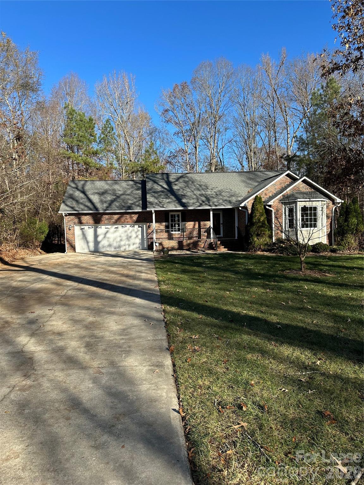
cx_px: 182
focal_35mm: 24
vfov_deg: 71.6
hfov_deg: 56.8
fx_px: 336
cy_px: 242
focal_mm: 6.86
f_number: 1.78
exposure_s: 1/2203
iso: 80
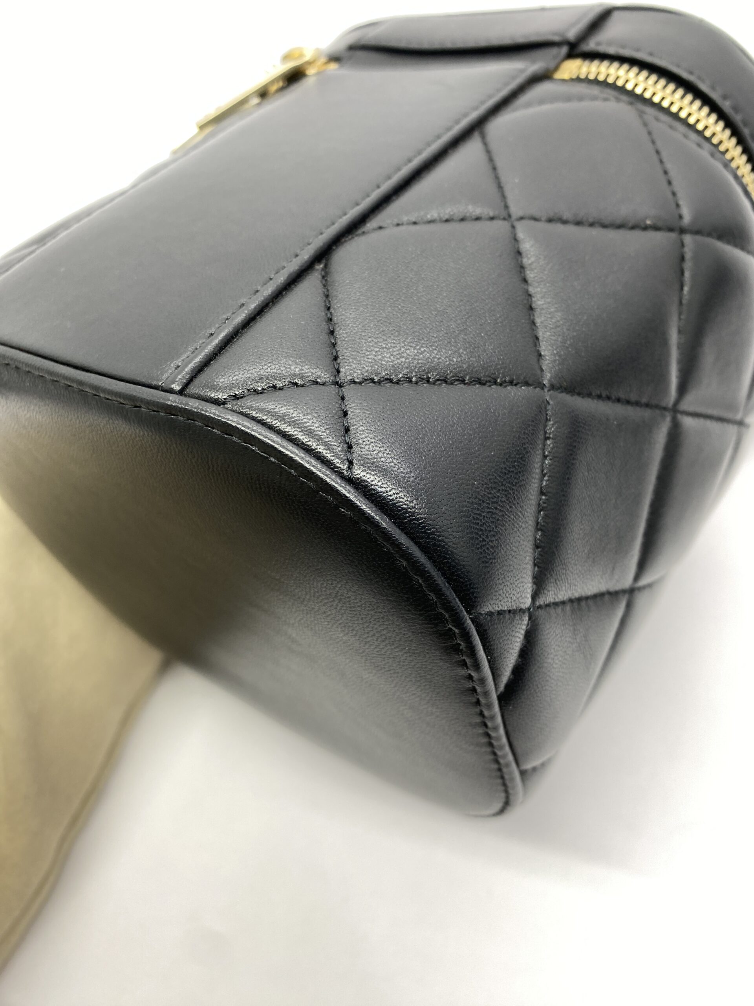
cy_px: 503
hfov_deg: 54.9
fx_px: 726
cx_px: 377
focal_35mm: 25
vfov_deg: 69.4
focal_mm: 4.25
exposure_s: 1/100
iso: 64
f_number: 1.8
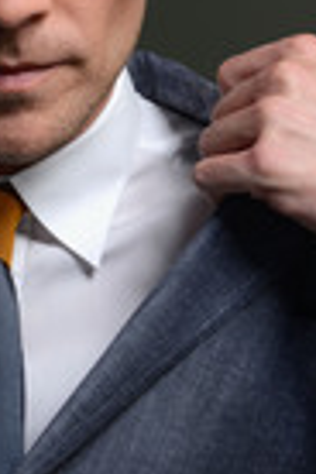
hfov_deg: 10.3
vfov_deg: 15.3
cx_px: 22
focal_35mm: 133
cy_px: 93
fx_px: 1751
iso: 100
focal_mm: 46
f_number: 16
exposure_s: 1/125
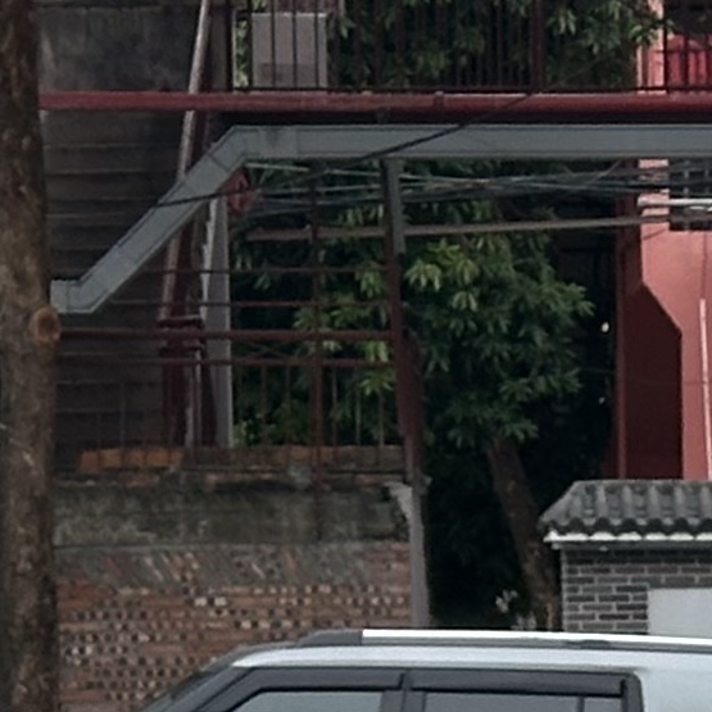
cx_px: 1010
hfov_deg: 5.6
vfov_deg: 5.6
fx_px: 7167
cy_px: 1147
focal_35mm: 308
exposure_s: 1/2532
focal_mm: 6.86
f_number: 1.78
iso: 64
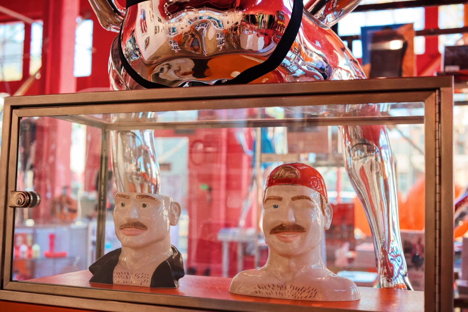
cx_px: 234
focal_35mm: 41
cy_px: 156
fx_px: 533
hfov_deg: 47.4
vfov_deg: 32.6
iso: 125
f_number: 2.2
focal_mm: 27
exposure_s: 1/60
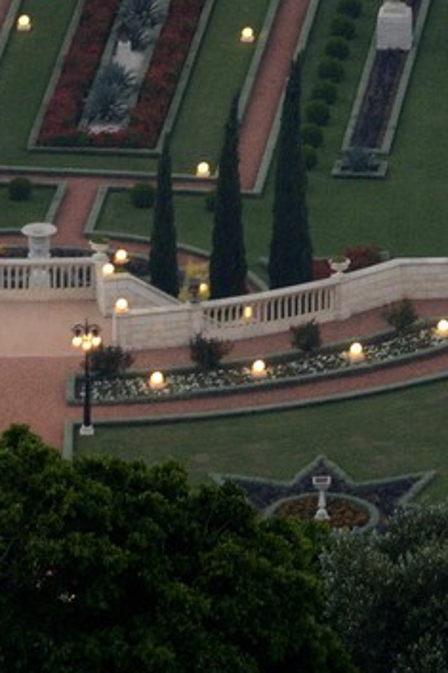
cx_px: 365
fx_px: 16927
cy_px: -827
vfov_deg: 2.3
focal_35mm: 906
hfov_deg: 1.5
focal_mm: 200
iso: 1600
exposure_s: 1/60
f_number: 5
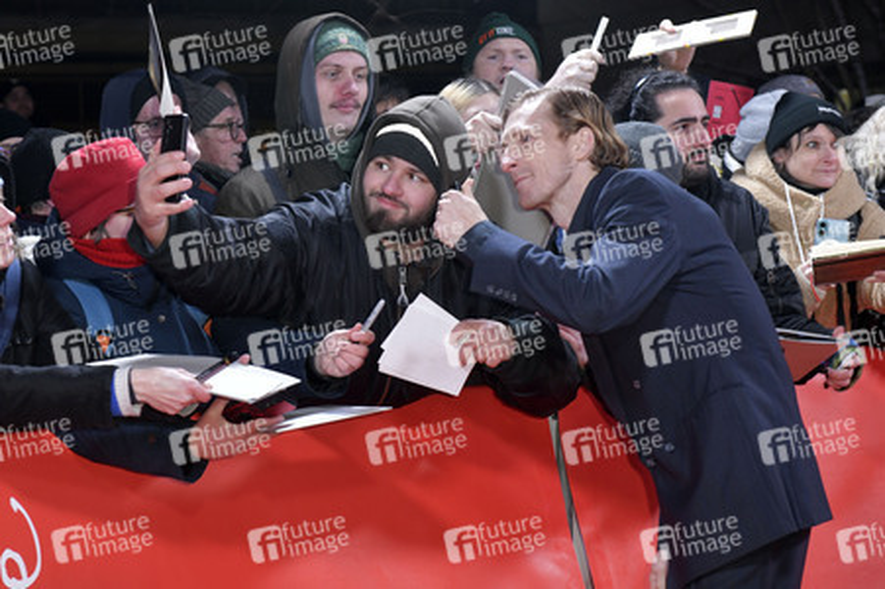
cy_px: 294
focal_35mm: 70
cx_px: 442
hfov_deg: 28.9
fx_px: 1720
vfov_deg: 19.4
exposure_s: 1/200
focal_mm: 70
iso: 1600
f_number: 5.6
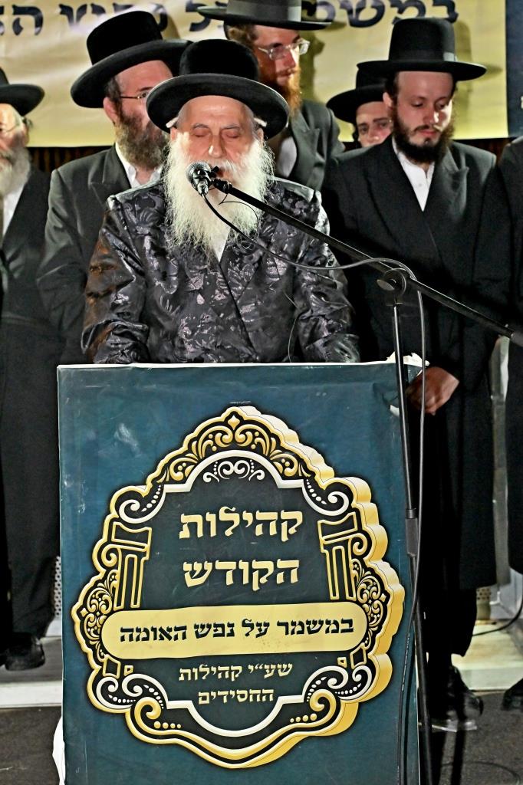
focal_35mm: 81
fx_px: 1766
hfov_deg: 16.8
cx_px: 262
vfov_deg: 25.1
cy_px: 392
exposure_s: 1/160
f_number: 4
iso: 2000
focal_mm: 54
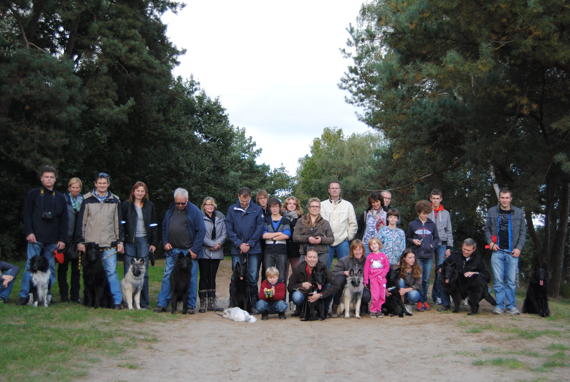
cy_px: 191
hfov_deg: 43.6
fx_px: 713
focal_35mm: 45
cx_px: 285
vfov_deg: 29.9
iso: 100
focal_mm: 30
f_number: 4.2
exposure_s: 1/160
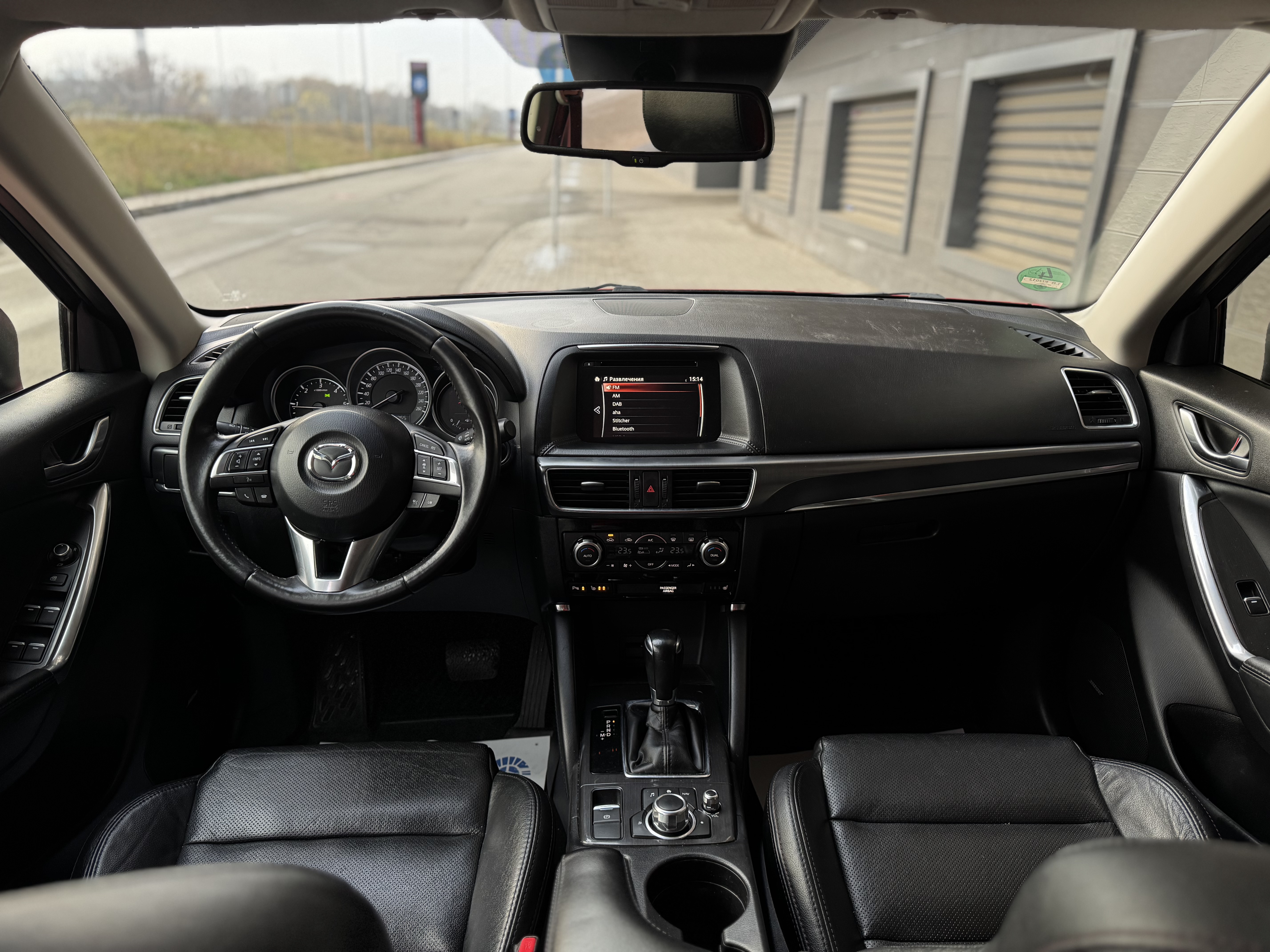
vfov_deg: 56.8
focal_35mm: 24
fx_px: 881
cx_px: 635
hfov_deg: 71.6
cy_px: 476
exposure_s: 1/60
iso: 320
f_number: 1.78
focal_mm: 6.76
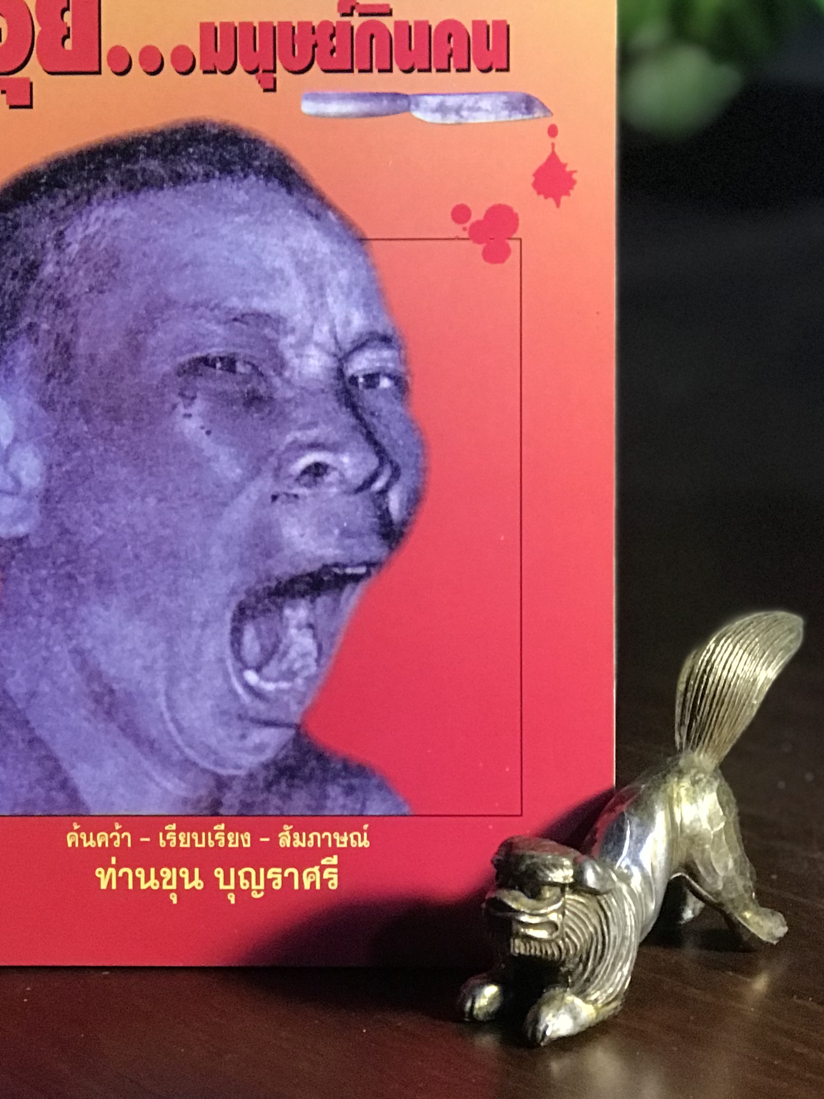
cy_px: 304
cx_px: 218
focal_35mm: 106
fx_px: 3364
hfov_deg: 13.9
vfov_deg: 18.5
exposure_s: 1/50
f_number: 2.8
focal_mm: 6.6
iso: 320
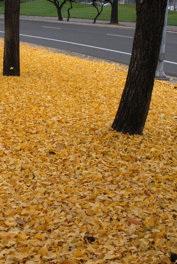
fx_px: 529
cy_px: 149
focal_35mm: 72
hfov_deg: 18.8
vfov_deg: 28.0
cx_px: 36
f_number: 8
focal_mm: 28
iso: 400
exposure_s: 1/250
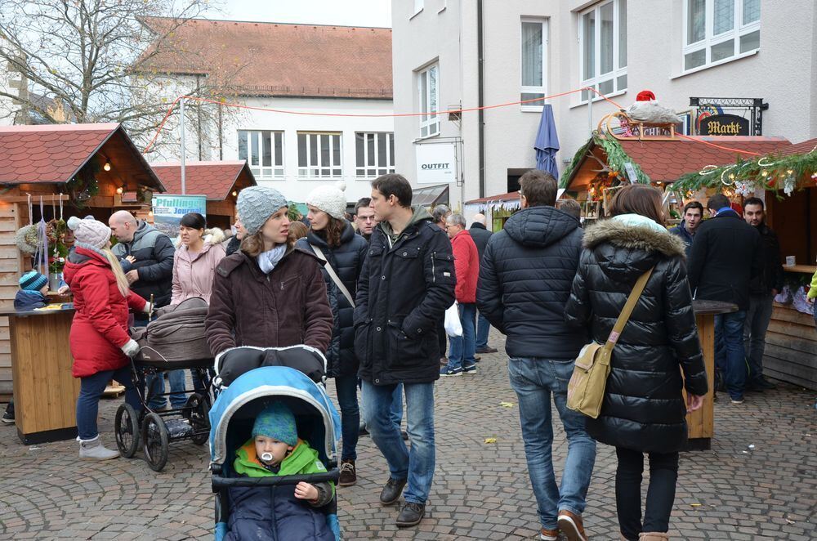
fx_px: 883
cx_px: 408
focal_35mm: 39
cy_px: 270
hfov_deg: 49.6
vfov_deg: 34.1
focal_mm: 26
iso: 400
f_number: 5.6
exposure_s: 1/125
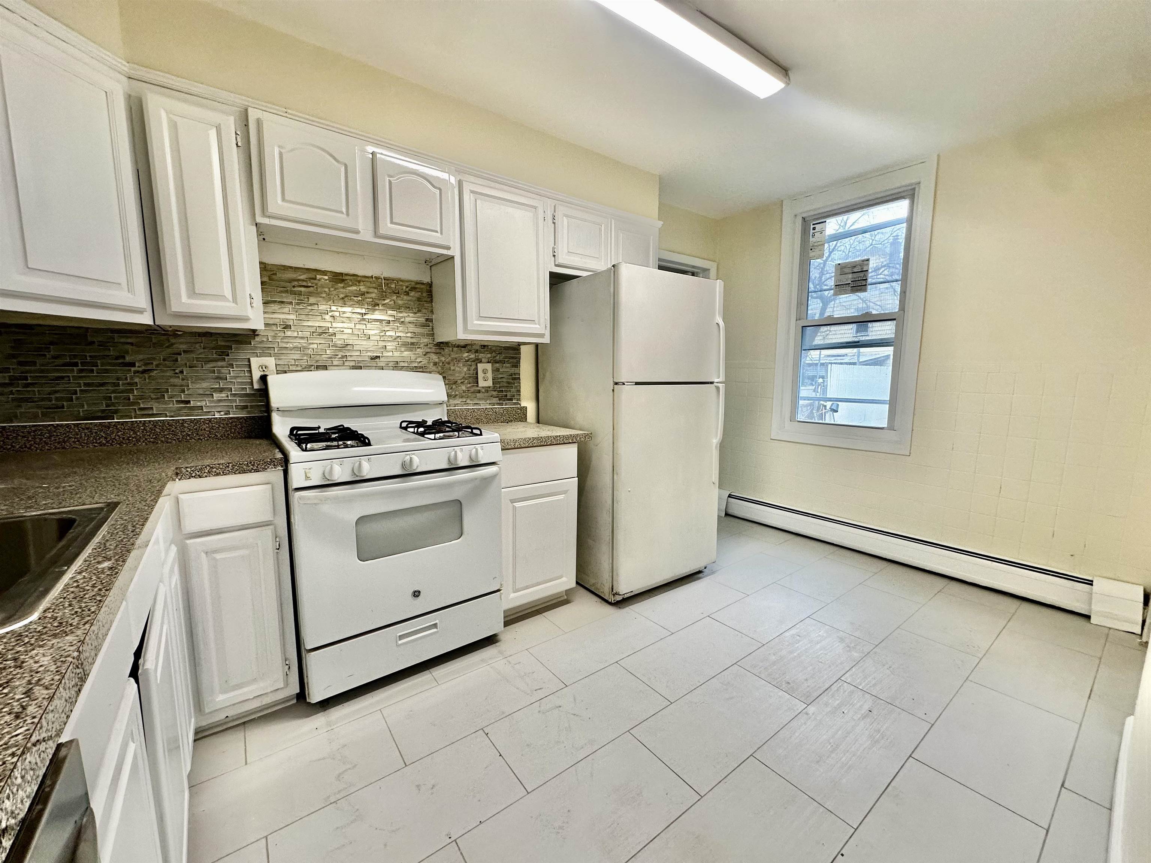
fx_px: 466
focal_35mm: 14
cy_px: 432
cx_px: 576
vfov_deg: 85.7
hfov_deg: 102.1
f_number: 2.2
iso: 160
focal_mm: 2.22
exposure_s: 1/120
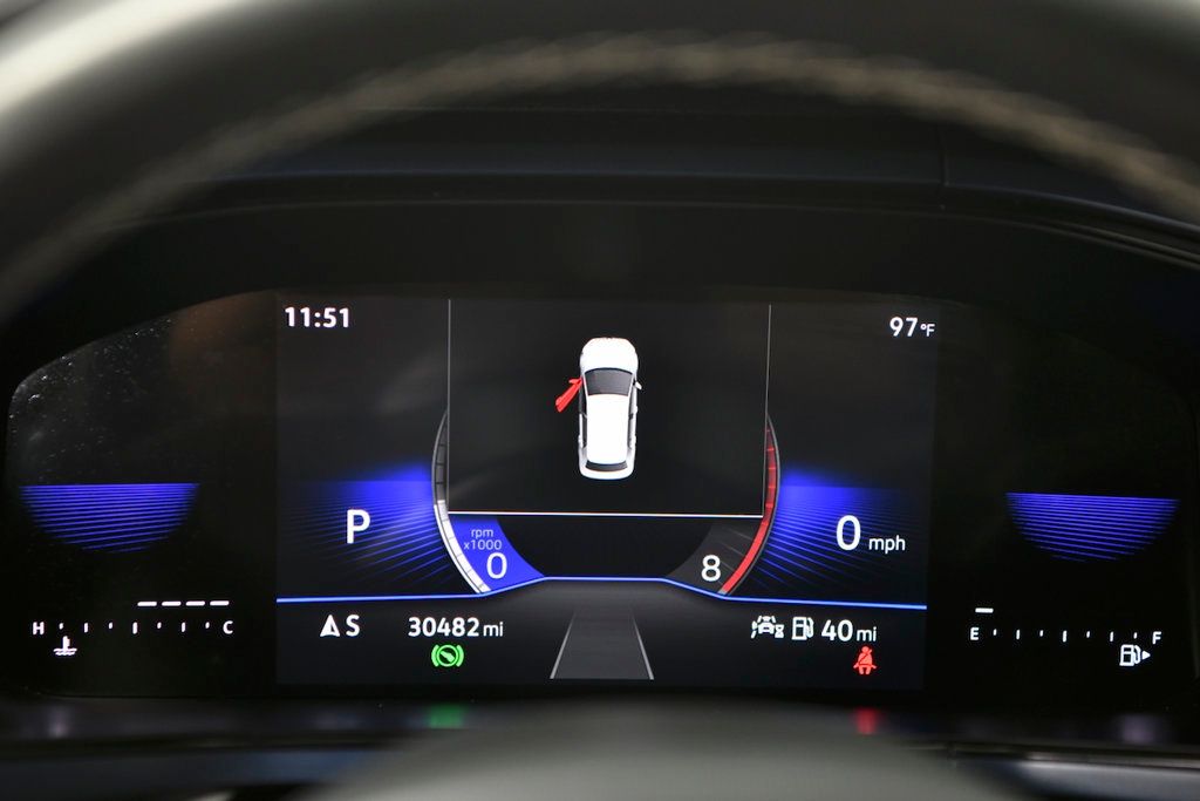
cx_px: 600
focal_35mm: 70
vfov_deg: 19.5
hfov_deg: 28.8
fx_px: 2334
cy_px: 400
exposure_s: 1/100
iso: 1000
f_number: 4.5
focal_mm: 70
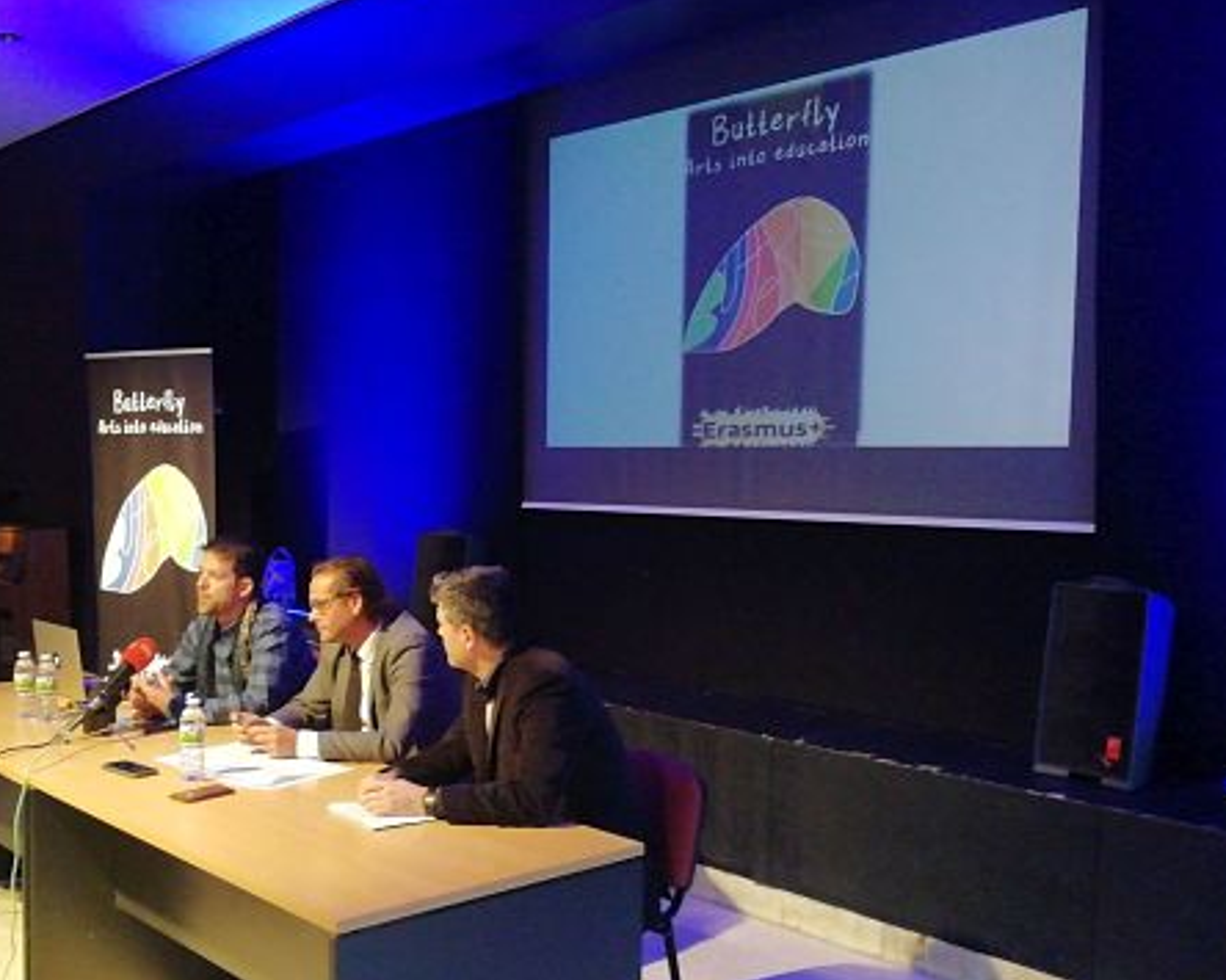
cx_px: 418
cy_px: 523
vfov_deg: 39.1
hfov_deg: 47.2
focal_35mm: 38
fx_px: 1379
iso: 400
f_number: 2.2
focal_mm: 3.21
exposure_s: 1/33.3
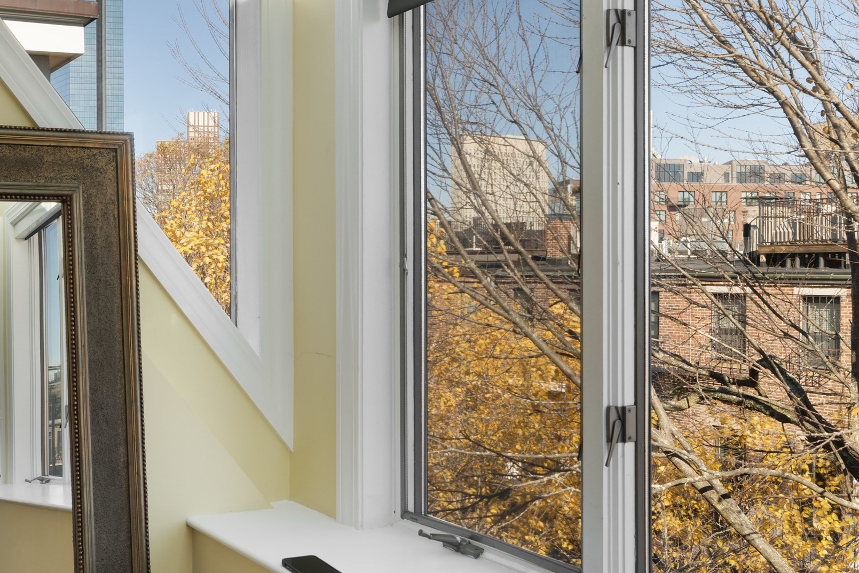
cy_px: 283
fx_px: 1002
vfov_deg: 31.9
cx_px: 322
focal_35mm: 42
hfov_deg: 46.0
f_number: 8
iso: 200
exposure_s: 1/20
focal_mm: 22
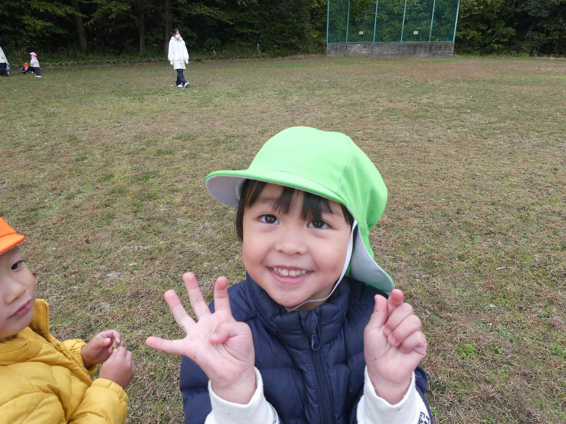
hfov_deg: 71.6
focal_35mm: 24
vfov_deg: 56.8
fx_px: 392
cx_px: 283
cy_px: 212
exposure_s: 1/160
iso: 80
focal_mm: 4.3
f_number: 3.3
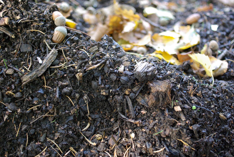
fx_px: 342
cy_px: 78
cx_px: 117
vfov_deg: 25.8
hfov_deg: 37.8
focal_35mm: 52
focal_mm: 35
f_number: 2.8
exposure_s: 1/45
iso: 400
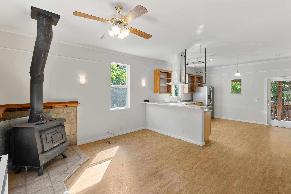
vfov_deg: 70.5
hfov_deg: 93.2
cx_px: 146
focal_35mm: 17
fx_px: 137
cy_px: 97
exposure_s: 1/6
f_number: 8
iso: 640
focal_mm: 17
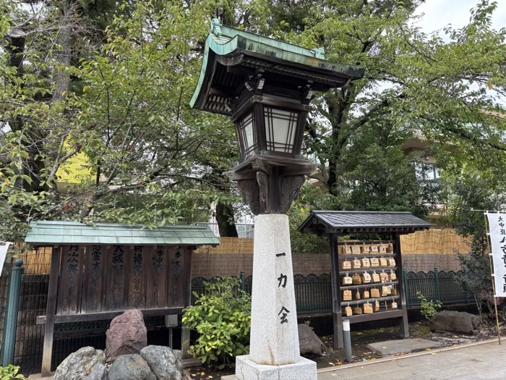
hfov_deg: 67.3
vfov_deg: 53.1
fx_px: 380
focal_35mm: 26
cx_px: 253
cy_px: 190
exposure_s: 1/336
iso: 50
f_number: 1.6
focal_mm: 5.96
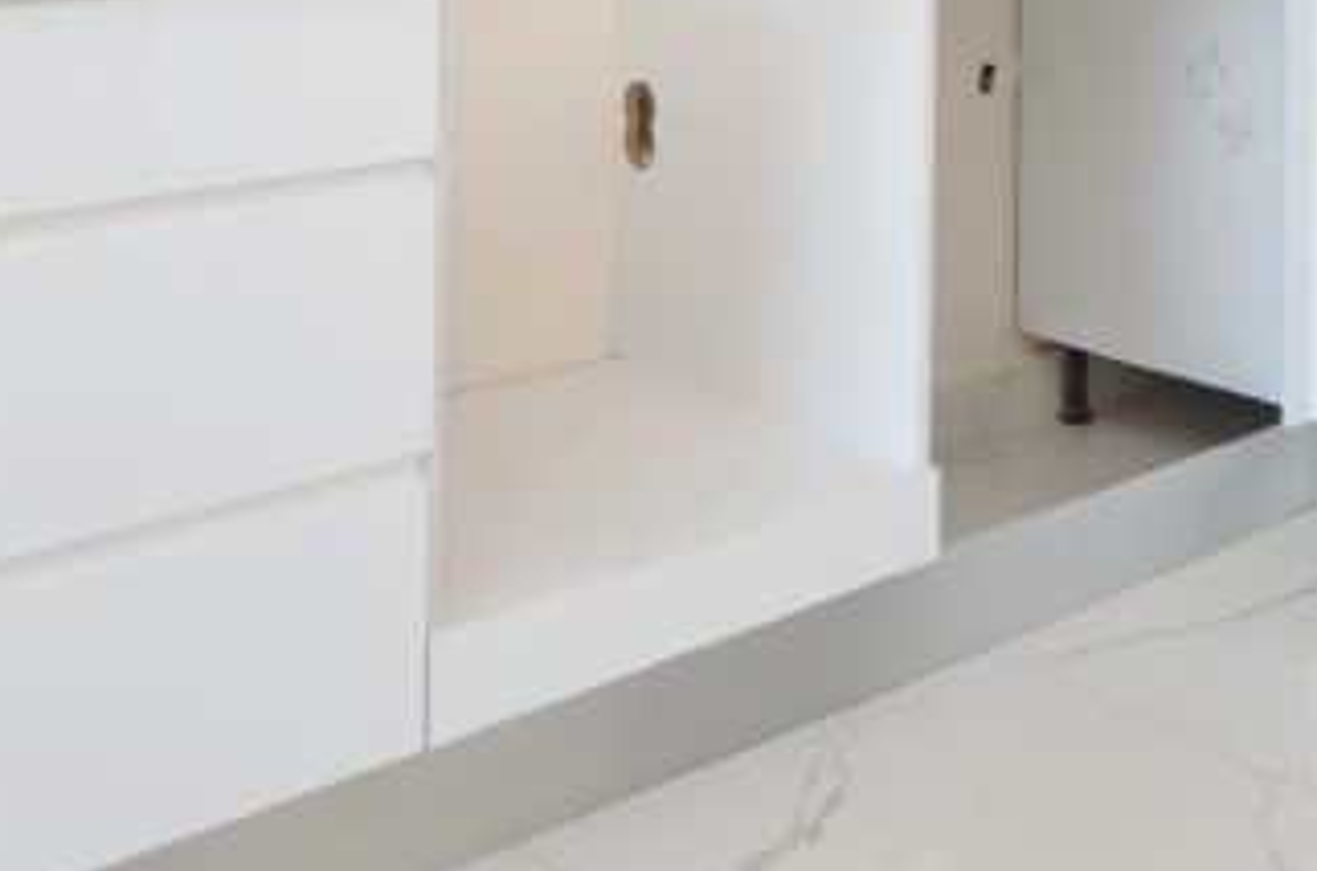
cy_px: -360
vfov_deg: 21.6
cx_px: 1104
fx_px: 1971
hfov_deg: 35.4
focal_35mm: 54
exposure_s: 1/80
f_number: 4.5
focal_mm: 10
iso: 200
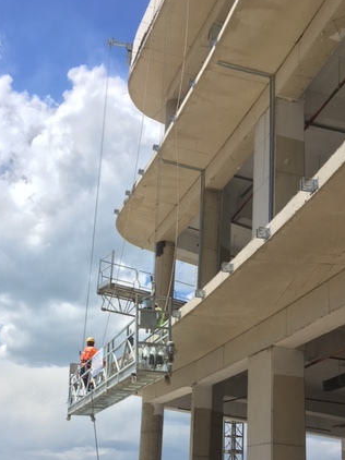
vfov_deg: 41.9
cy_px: 334
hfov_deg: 32.7
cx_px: 129
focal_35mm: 44
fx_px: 585
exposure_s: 1/1637
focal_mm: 4.15
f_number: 2.2
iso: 25
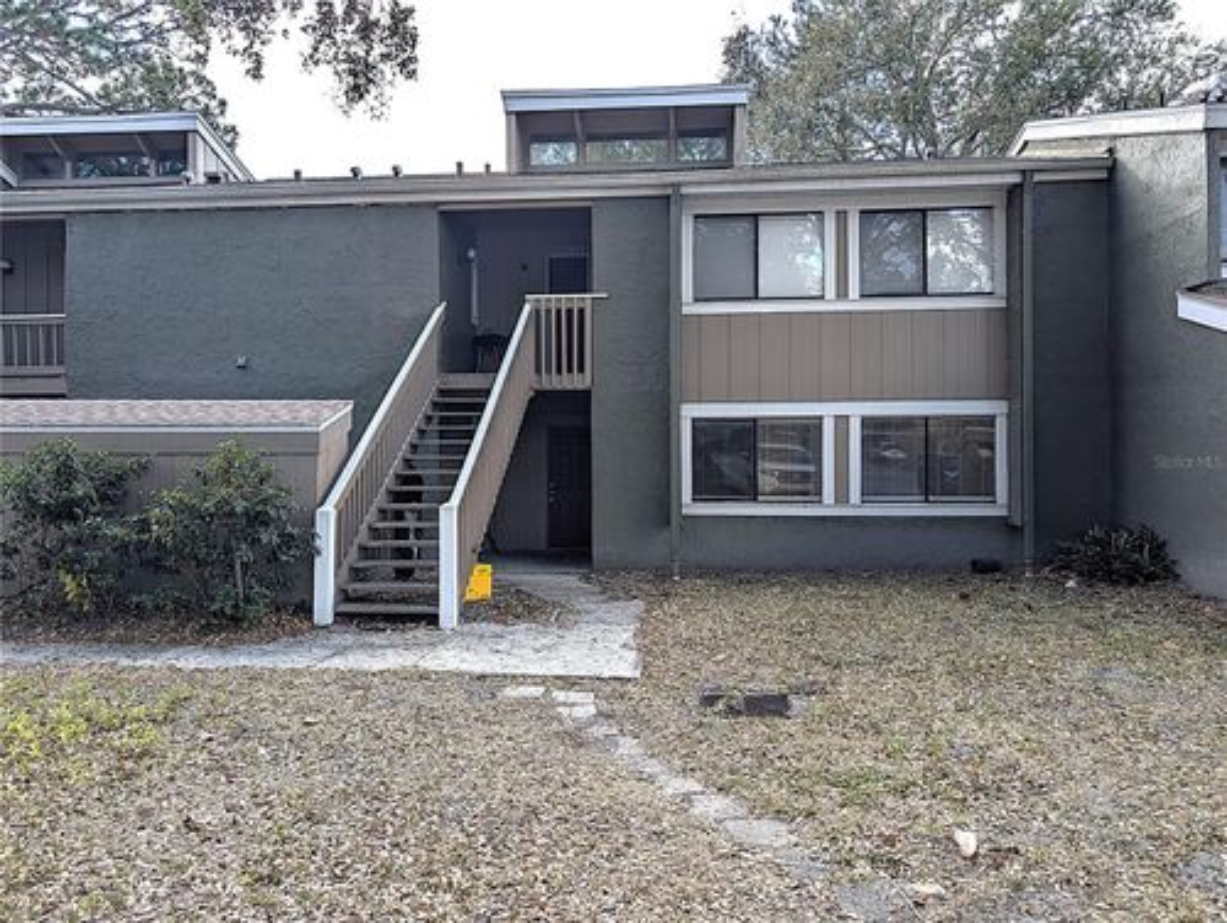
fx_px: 852
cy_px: 462
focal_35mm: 24
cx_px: 614
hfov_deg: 71.5
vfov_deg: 56.9
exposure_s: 1/1037
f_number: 1.68
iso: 32
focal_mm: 6.9
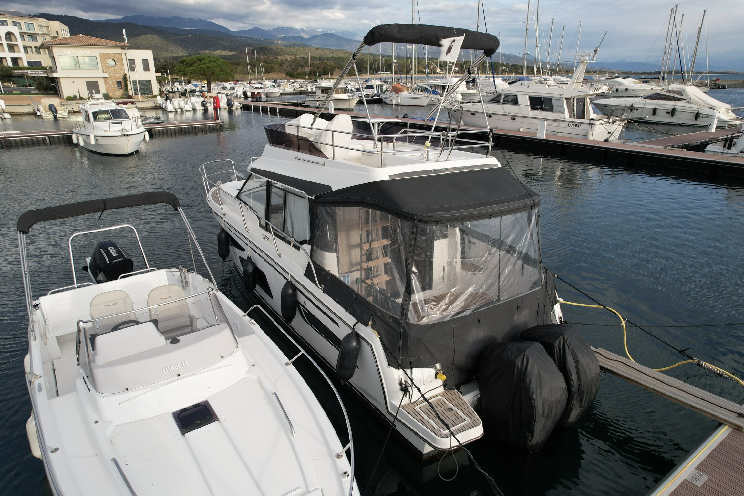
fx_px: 455
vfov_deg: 57.2
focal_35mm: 22
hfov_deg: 78.6
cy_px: 248
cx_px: 372
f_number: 2.8
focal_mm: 8.38
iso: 100
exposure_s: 1/40
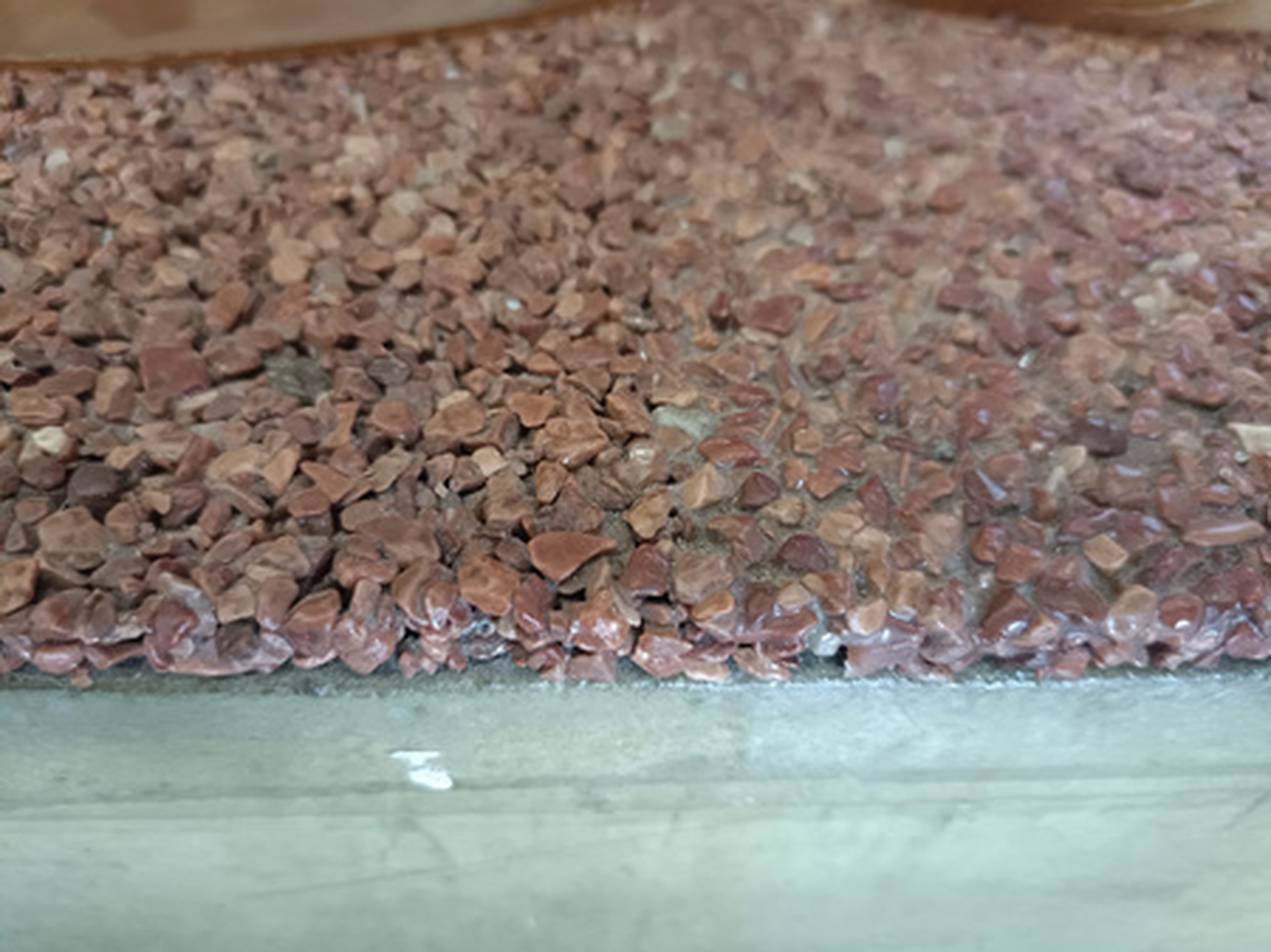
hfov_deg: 69.4
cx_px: 636
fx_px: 917
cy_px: 476
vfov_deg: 54.8
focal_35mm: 25
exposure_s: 1/50
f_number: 1.79
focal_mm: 4.74
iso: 4324
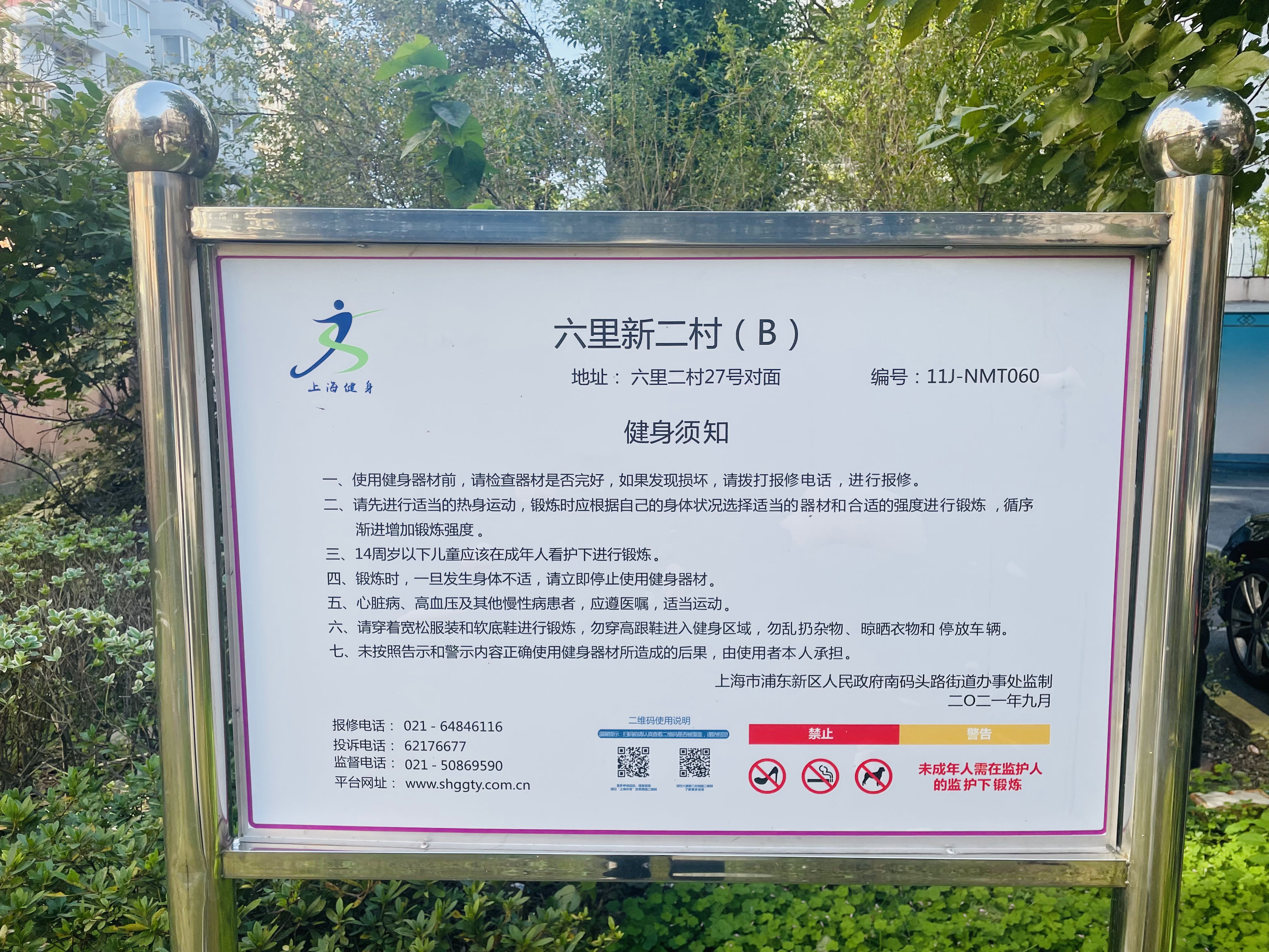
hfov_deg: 67.3
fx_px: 953
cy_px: 476
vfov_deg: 53.1
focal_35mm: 26
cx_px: 634
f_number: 1.6
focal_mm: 4.2
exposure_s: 1/520
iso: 32
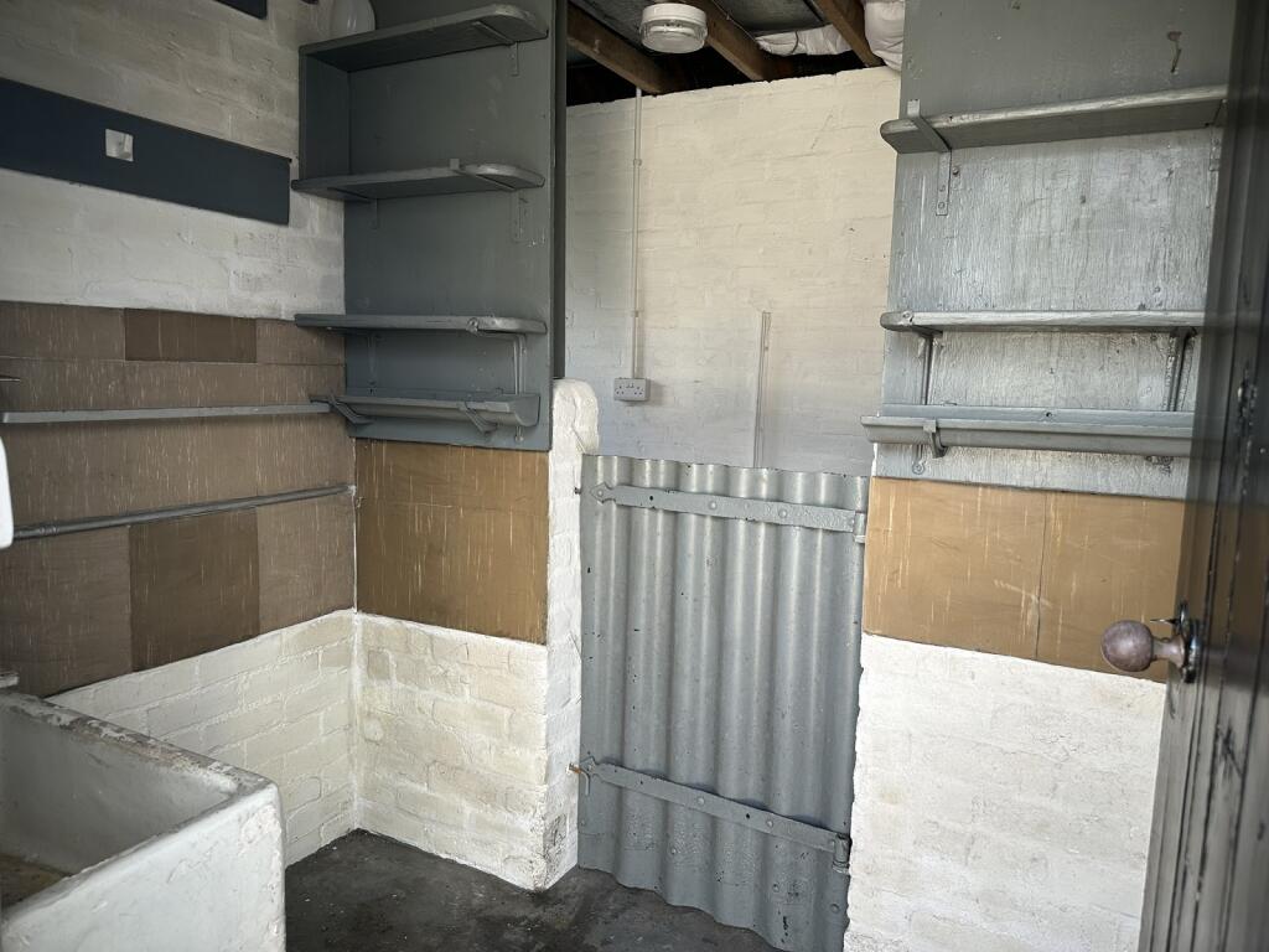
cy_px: 476
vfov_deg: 56.8
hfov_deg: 71.6
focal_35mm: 24
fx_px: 880
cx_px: 634
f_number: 1.78
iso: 64
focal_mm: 6.86
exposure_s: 1/139
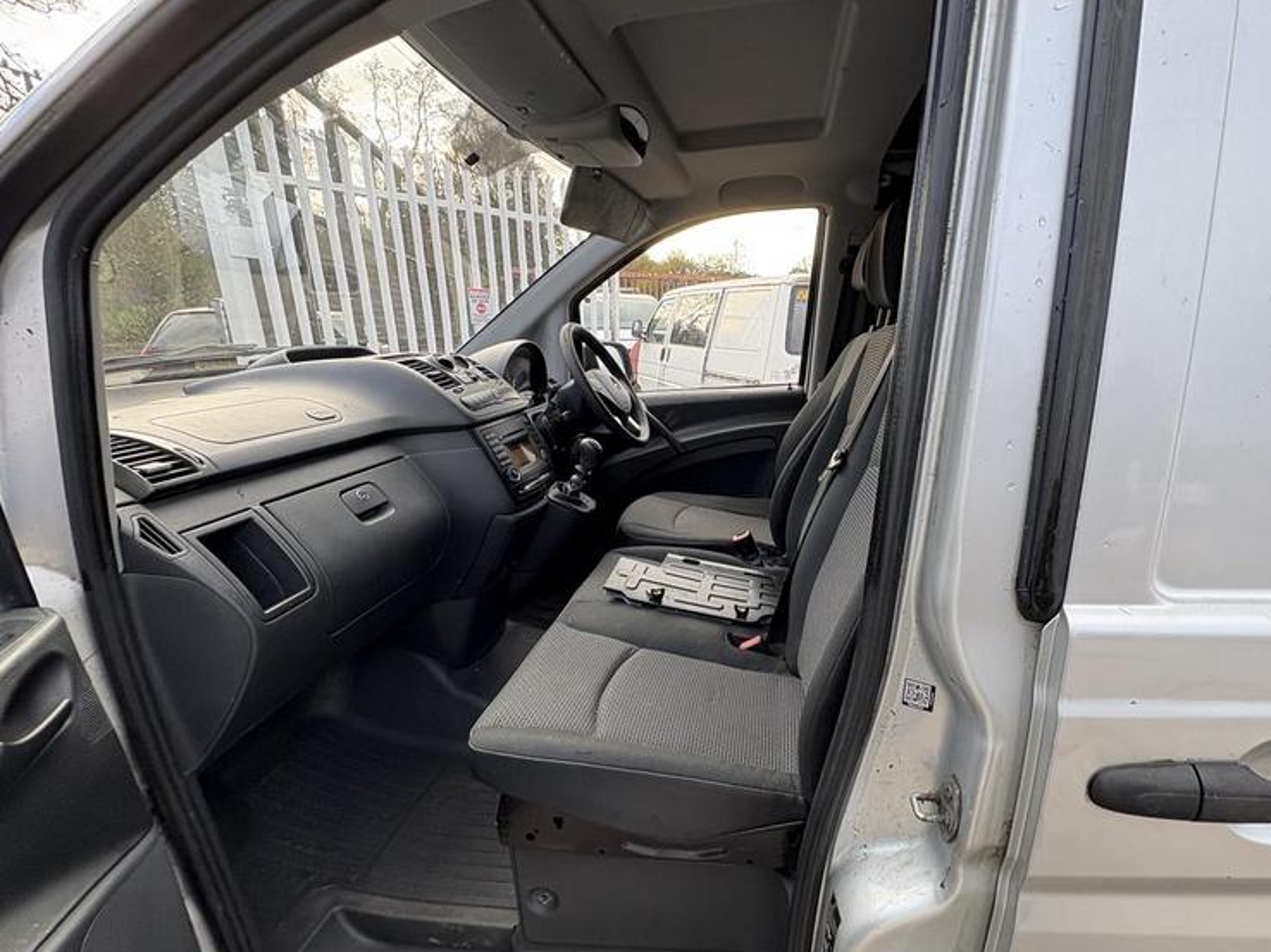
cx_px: 716
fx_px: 624
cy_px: 563
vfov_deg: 74.0
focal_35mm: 17
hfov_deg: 90.6
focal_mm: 2.22
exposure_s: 1/99
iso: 64
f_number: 2.2
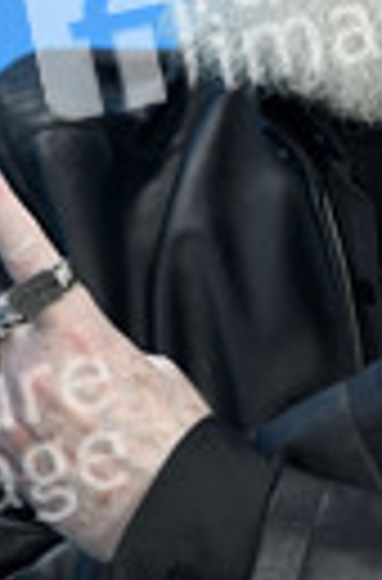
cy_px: 238
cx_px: 386
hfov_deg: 2.2
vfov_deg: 3.4
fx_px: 9739
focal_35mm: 607
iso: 800
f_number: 3.5
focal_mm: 195
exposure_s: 1/320
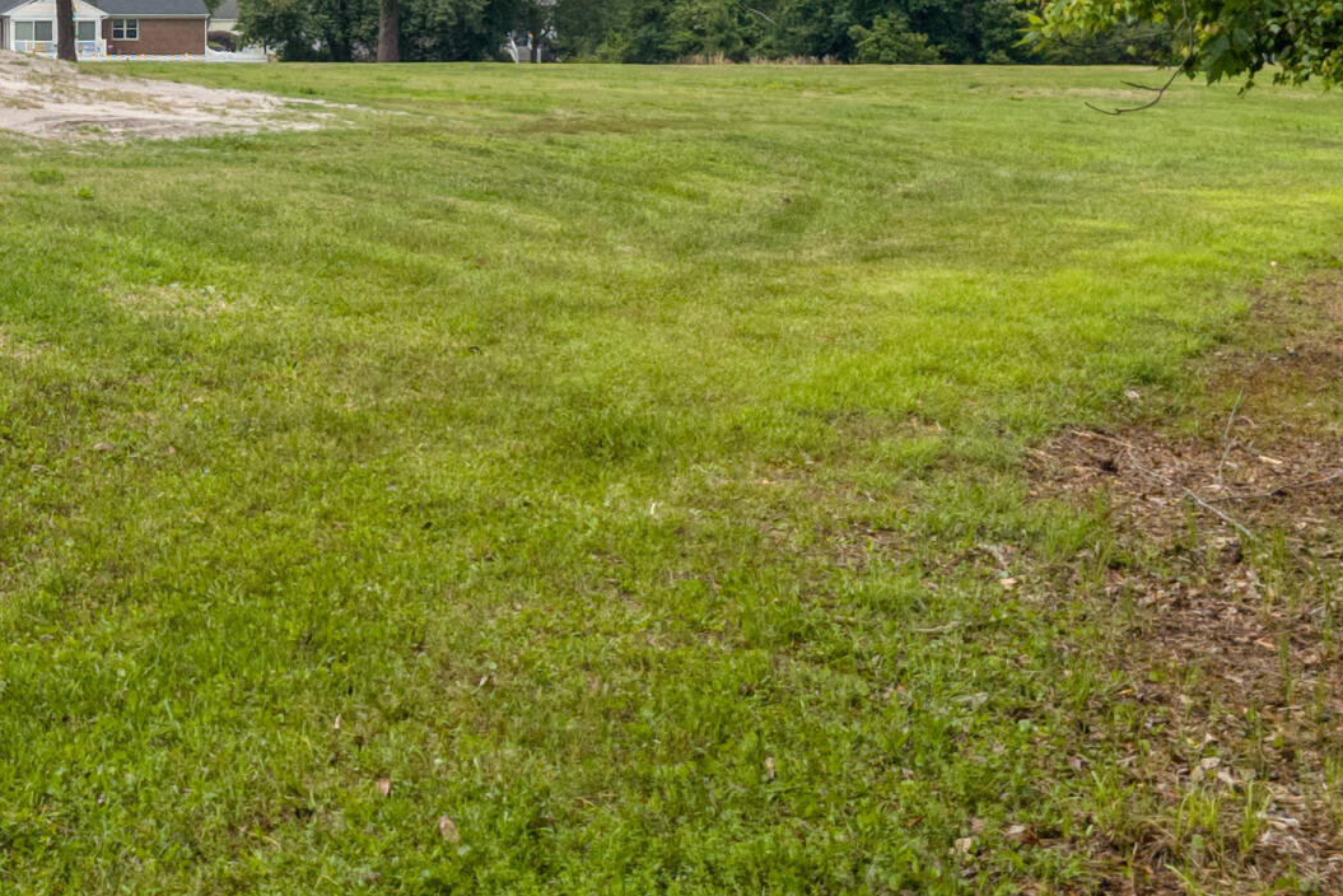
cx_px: -177
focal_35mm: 68
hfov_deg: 26.9
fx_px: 2537
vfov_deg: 19.5
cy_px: 25
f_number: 1.7
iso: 10
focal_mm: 6.3
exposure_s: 1/610
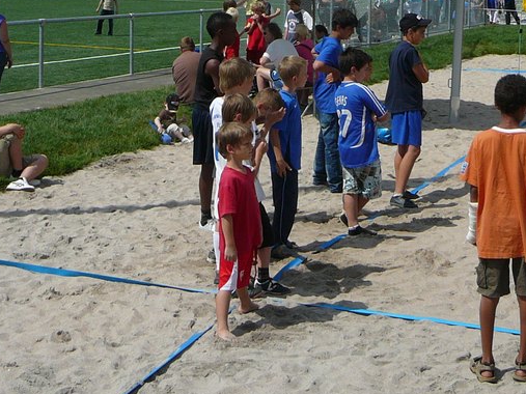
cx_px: 286
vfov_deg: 21.0
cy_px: 59
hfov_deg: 28.2
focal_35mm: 69
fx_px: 1048
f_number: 5
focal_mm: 5.2
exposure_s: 1/800
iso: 80
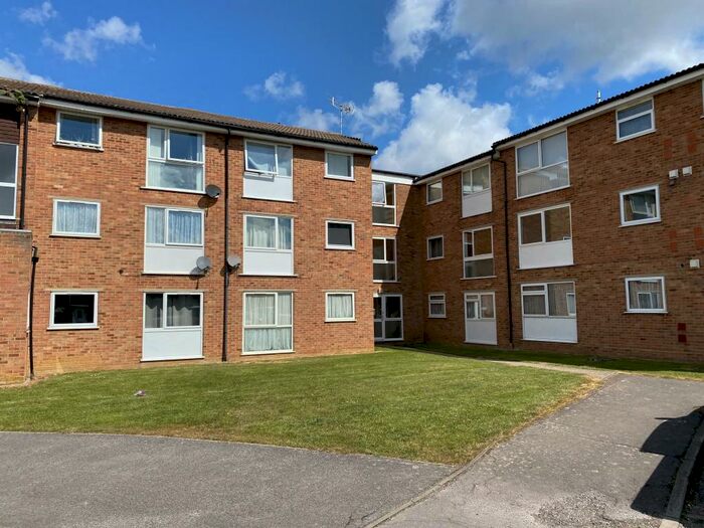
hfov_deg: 67.3
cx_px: 352
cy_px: 264
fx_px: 529
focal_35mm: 26
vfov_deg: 53.1
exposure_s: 1/3610
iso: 32
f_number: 1.8
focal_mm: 4.25
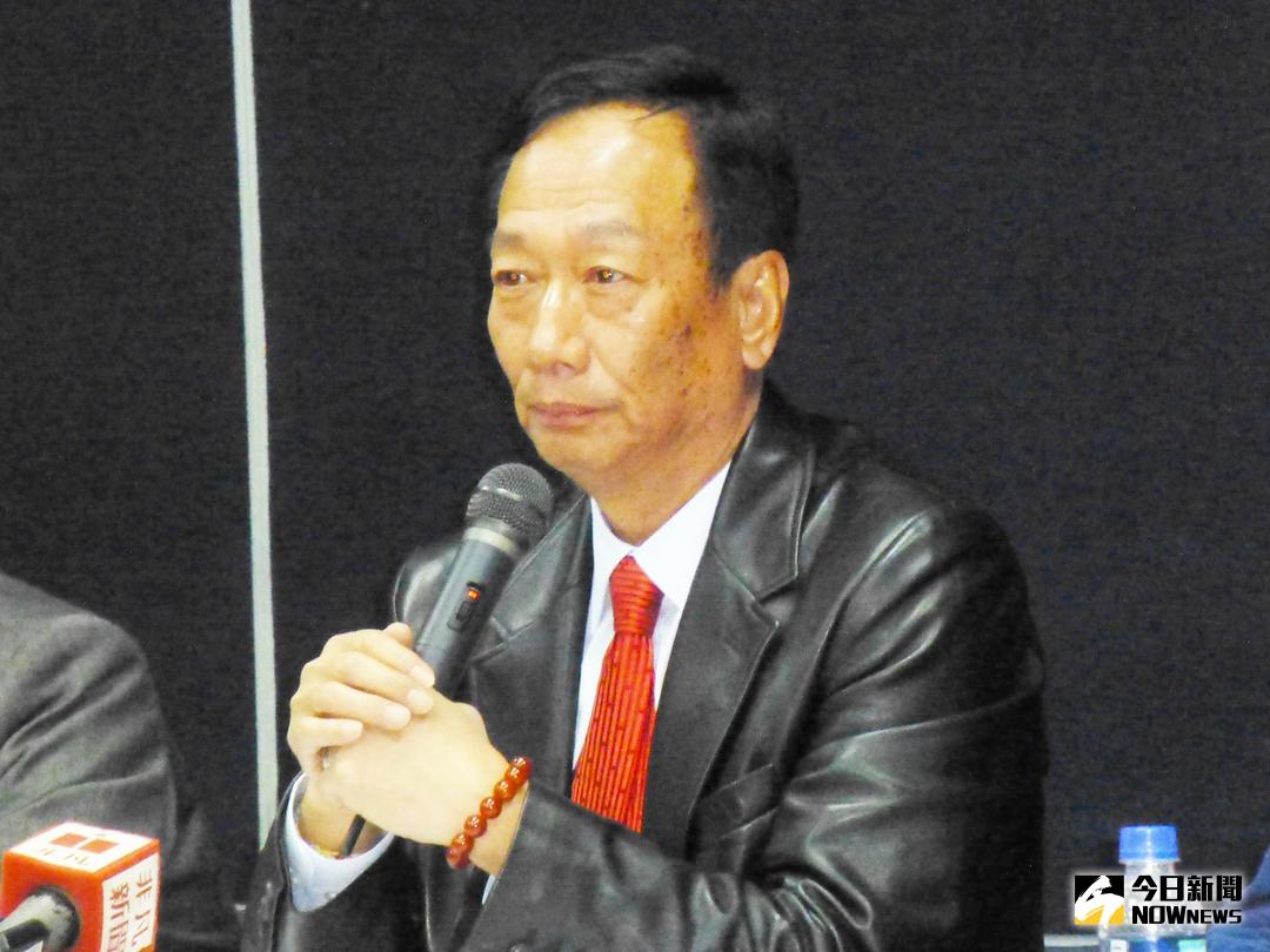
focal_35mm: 214
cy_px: 476
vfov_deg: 6.9
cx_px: 635
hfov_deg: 9.2
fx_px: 7851
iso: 1600
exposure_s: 1/60
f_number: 5.6
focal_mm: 38.2
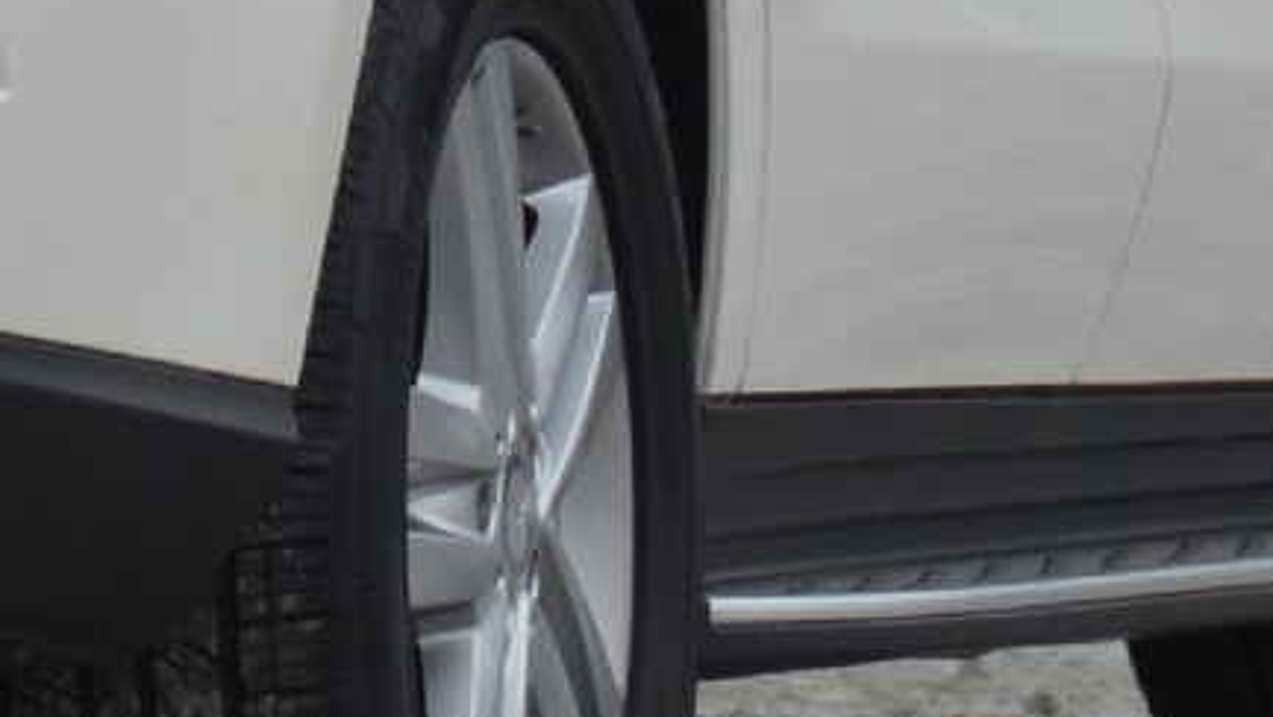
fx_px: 41233
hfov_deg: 1.8
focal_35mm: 1221
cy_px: -638
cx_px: -323
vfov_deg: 1.0
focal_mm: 135
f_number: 5.6
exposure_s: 1/1000
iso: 500
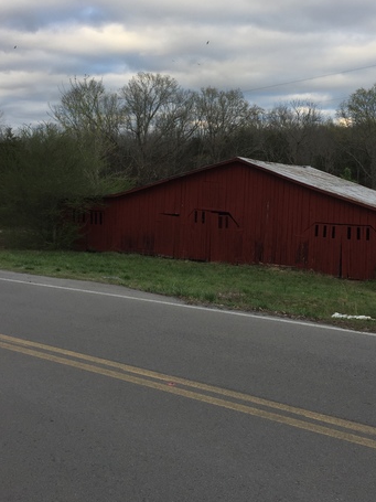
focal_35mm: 37
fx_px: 536
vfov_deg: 49.9
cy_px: 210
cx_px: 218
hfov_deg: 38.6
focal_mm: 4.15
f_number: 2.2
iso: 32
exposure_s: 1/304
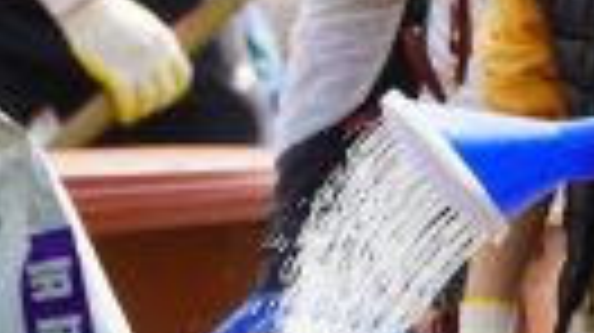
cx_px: 446
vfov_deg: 2.0
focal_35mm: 605
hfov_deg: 3.6
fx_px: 9527
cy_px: 9
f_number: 5.6
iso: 100
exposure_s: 1/200
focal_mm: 85
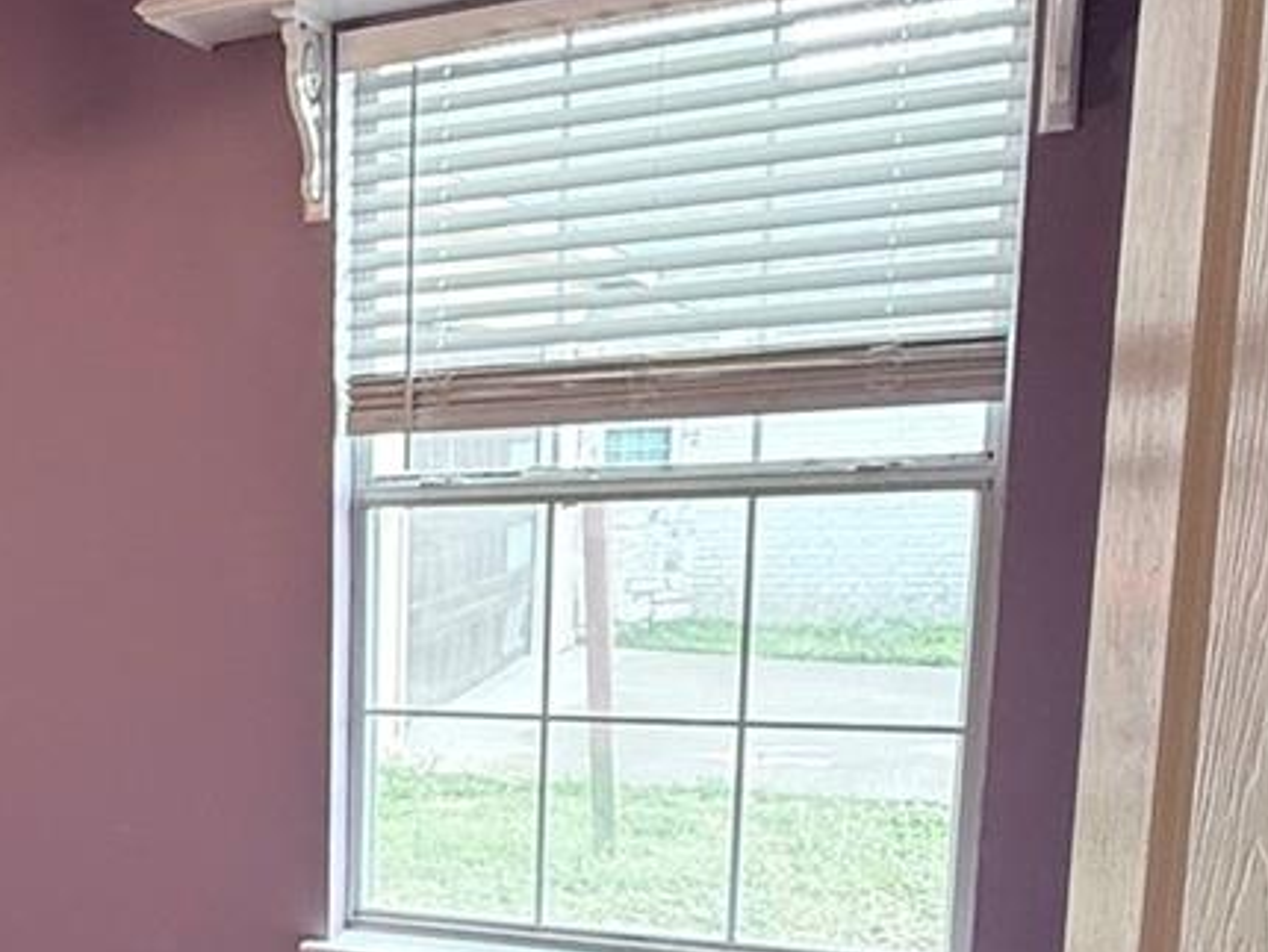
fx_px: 1833
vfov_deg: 28.4
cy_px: 793
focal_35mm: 50
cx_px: -342
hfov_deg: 30.7
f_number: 2.2
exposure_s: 1/120
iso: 200
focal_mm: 2.22
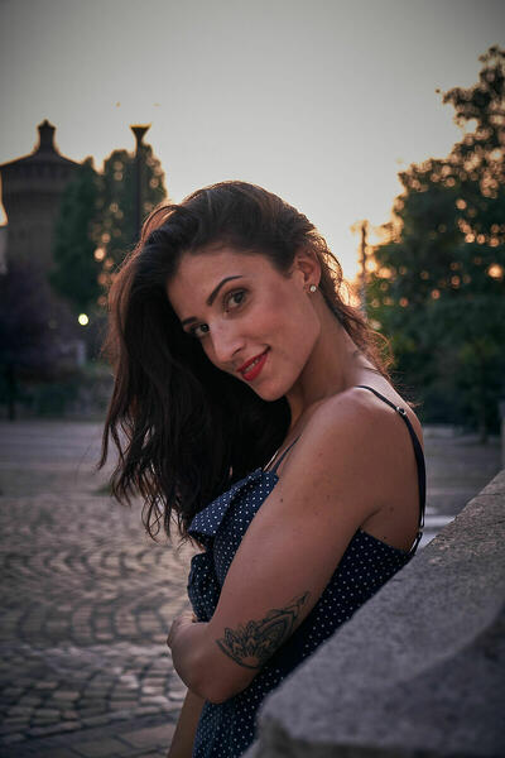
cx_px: 252
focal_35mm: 53
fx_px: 1115
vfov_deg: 37.5
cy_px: 379
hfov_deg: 25.5
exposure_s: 1/40
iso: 2000
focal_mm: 35.8
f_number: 3.6
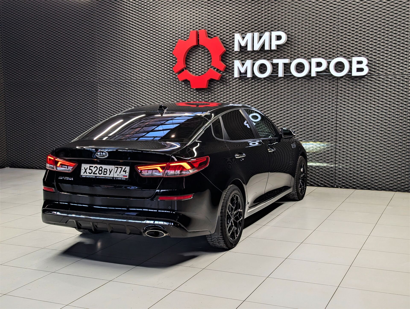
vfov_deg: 30.3
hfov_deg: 39.6
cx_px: 205
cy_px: 154
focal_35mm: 48
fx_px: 569
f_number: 1.85
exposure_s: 1/123
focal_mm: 6.81
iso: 42
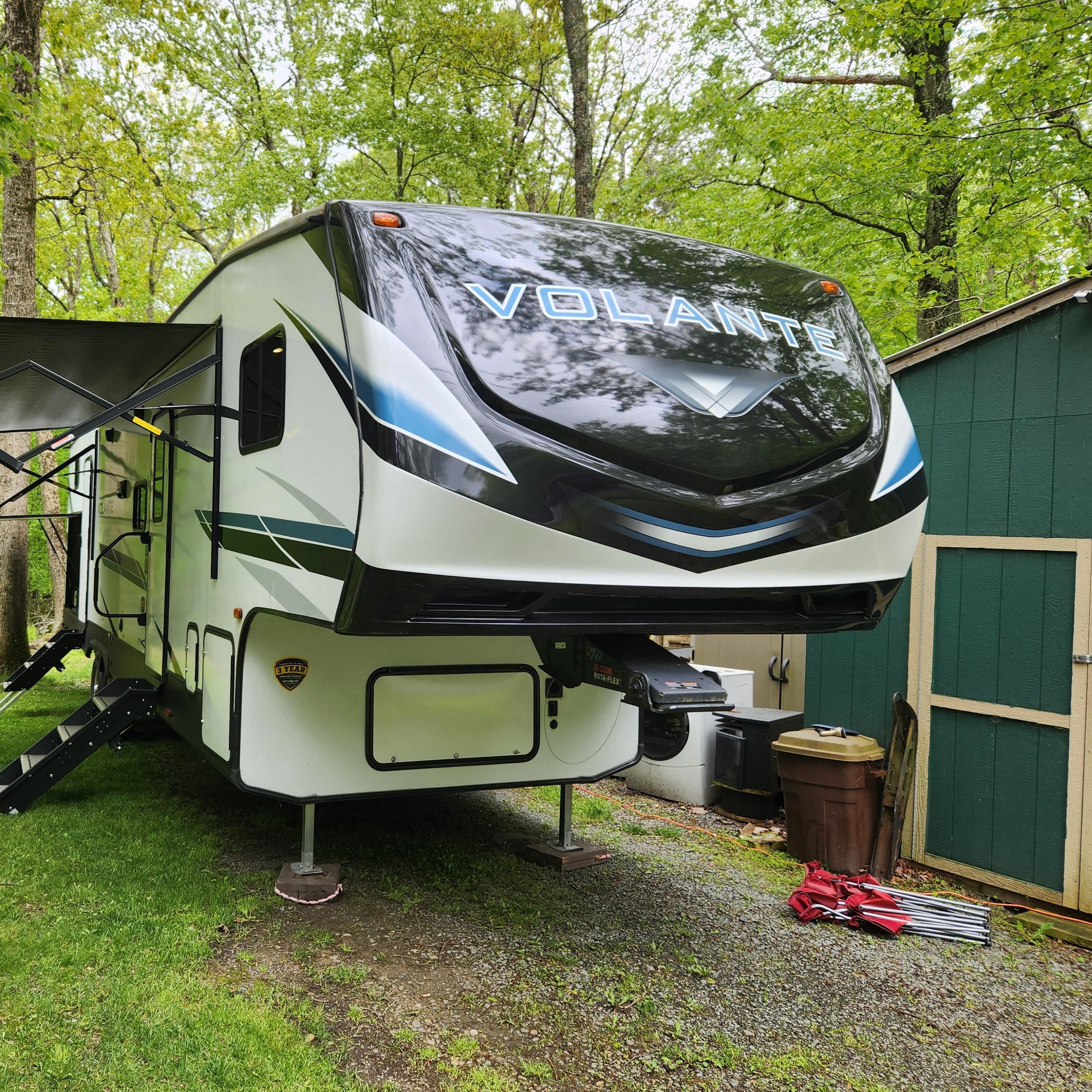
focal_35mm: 28
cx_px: 355
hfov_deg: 56.0
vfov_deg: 57.3
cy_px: 533
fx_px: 999
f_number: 1.8
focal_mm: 5.4
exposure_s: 1/180
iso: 25
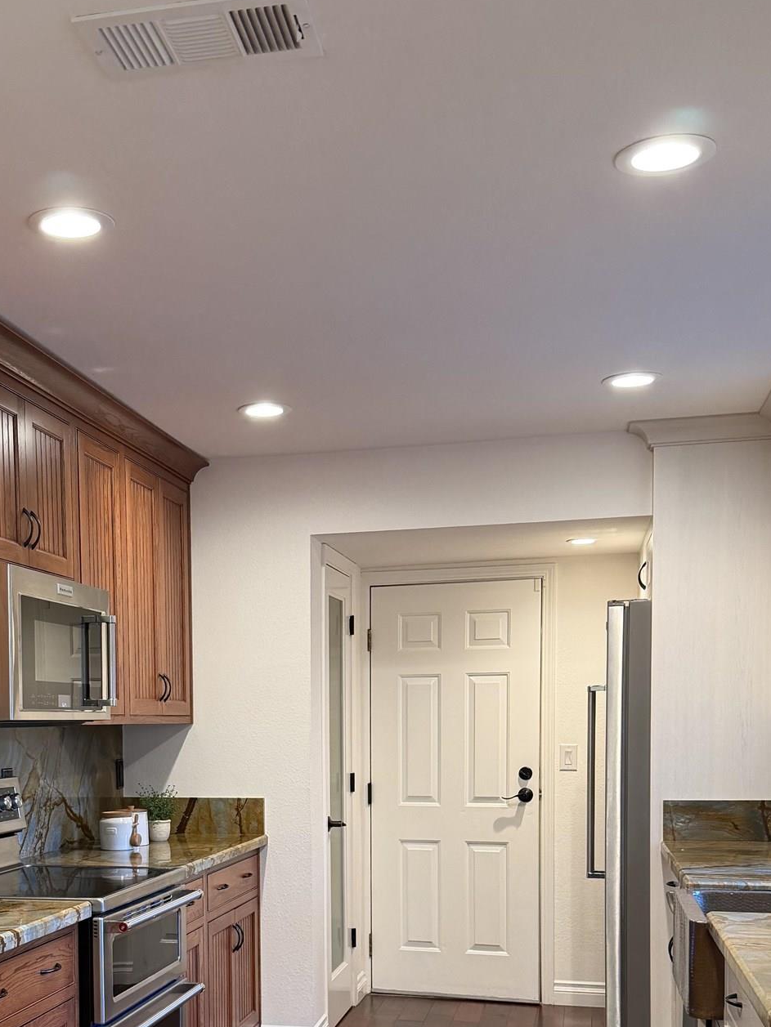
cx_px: 218
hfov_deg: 32.4
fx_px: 1306
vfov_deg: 41.5
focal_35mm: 44
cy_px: 785
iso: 200
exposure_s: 1/60
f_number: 1.78
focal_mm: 6.76
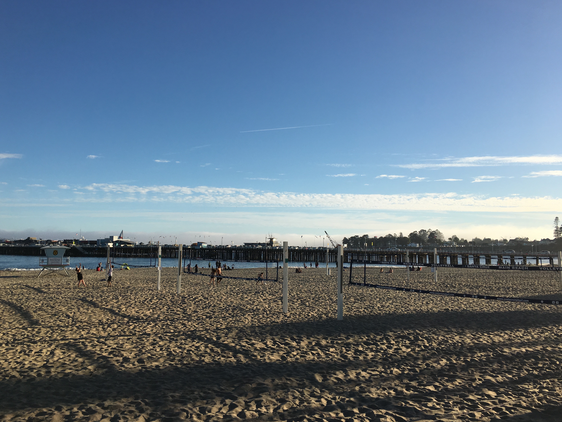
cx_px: 273
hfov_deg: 60.0
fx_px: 487
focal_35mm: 30
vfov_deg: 46.8
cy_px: 209
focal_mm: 4.15
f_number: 2.2
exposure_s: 1/2079
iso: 25
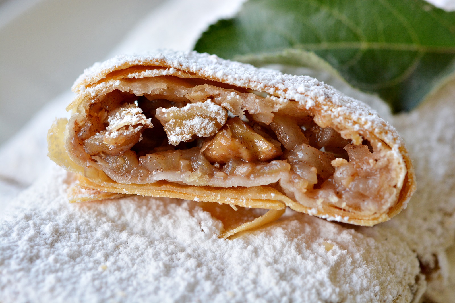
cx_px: 228
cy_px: 152
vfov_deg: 15.2
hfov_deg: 22.6
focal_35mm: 90
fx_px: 1138
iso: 560
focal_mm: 60
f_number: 5.6
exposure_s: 1/125
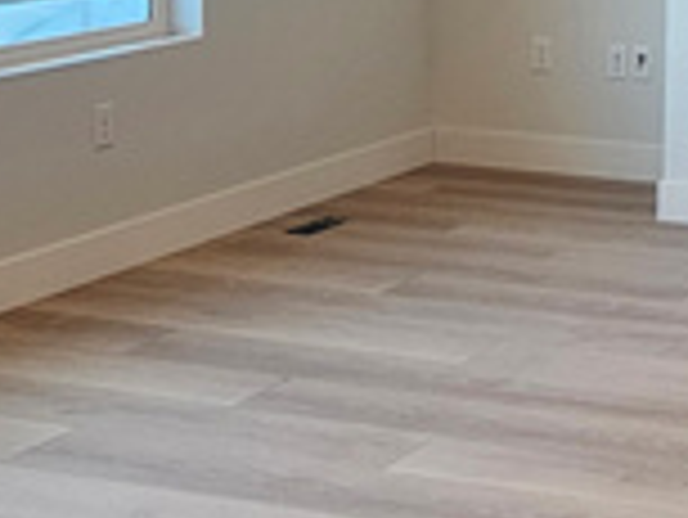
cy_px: -158
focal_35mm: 87
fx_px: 1730
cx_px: 935
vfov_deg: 16.1
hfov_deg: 20.3
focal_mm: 2.2
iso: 100
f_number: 2.2
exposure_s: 1/60
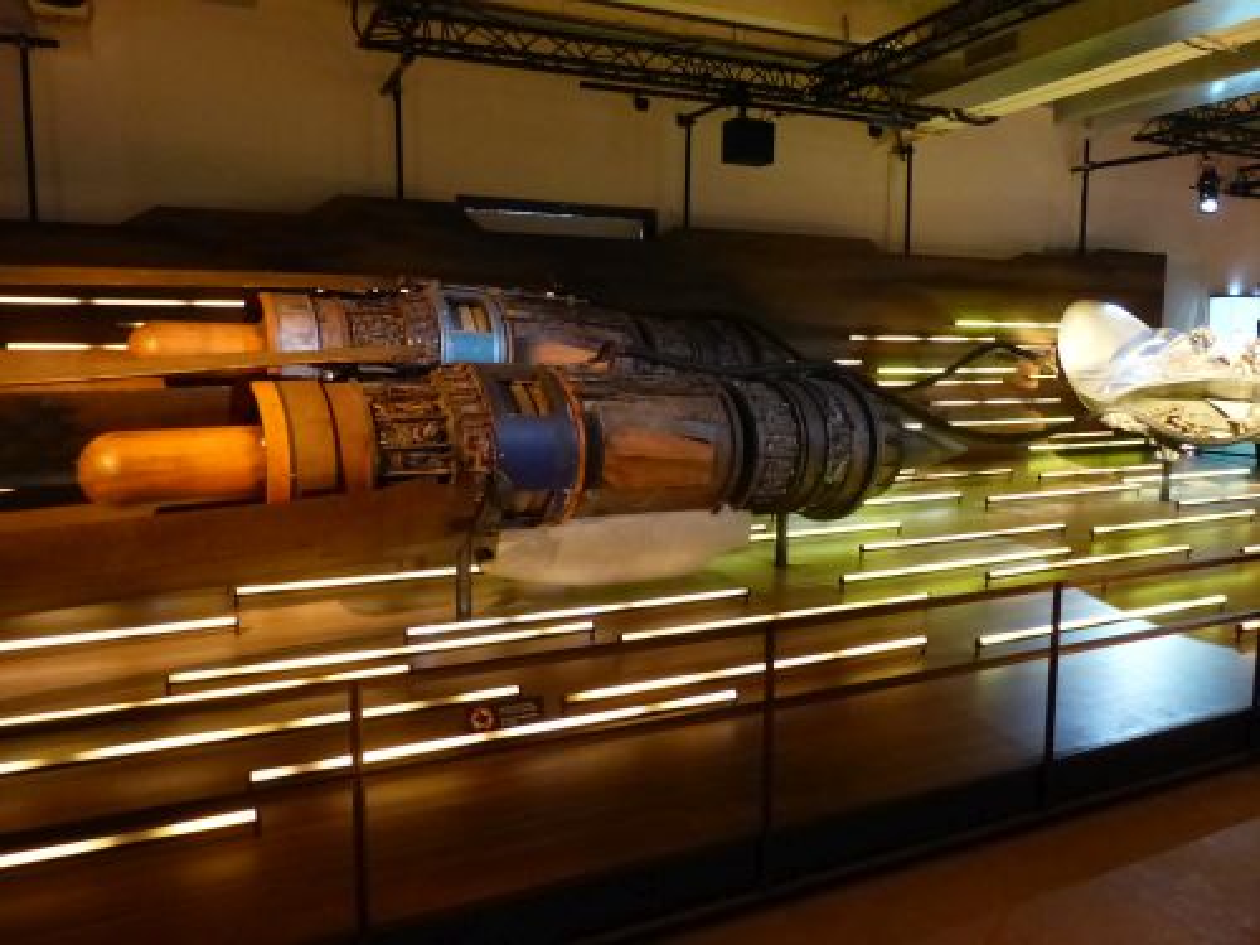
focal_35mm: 25
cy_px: 472
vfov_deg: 54.9
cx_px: 630
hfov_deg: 69.4
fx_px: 910
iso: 800
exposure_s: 1/10
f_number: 2.8
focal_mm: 4.5
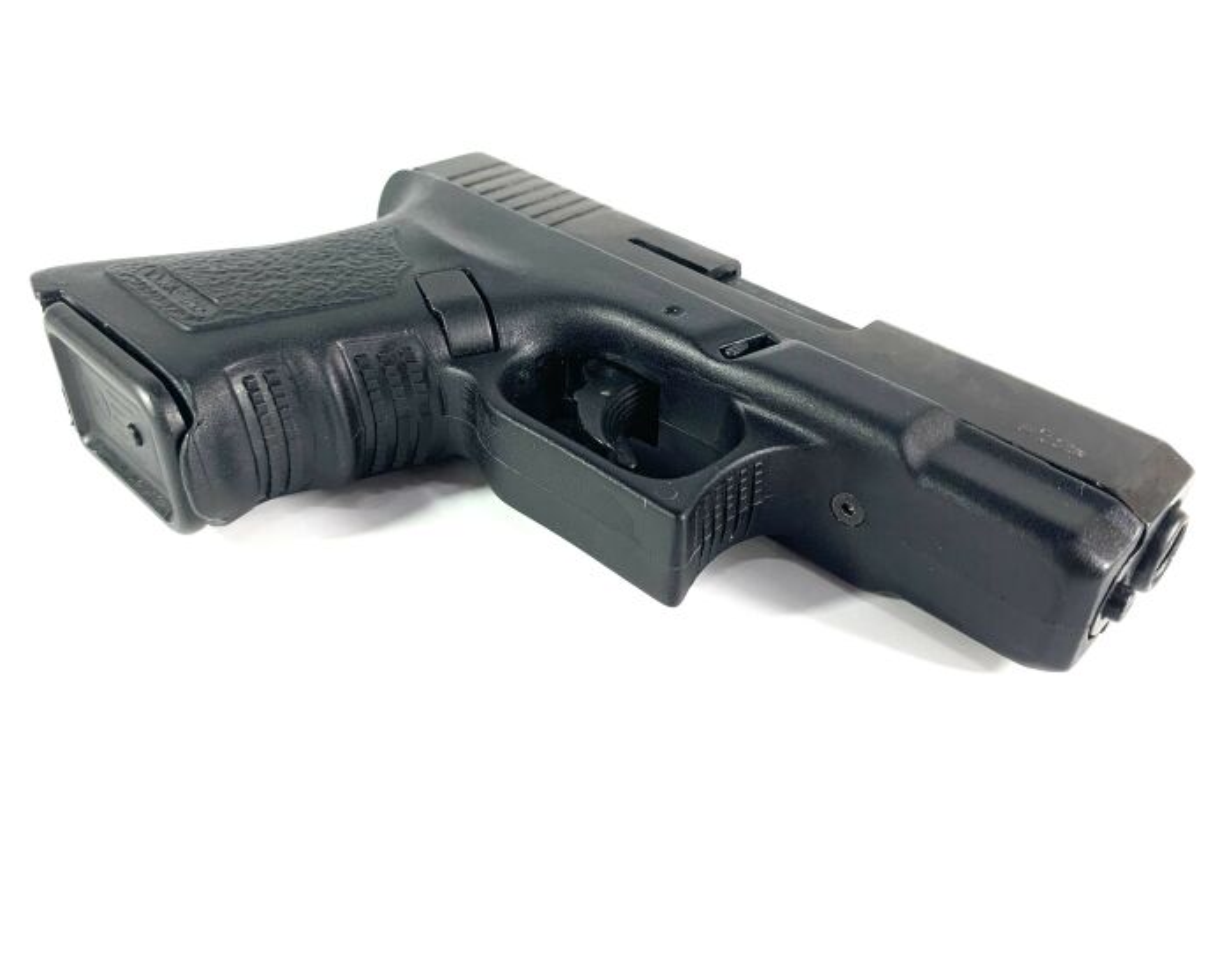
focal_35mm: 28
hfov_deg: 62.2
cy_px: 479
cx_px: 632
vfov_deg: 51.5
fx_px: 1016
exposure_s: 1/100
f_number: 1.8
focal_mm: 4.25
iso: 40
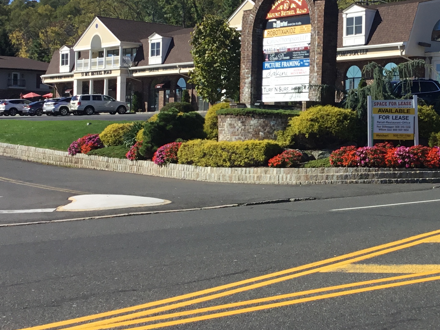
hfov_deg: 26.8
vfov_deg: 20.7
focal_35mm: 71
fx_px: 903
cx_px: 362
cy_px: 120
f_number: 2.4
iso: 25
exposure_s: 1/959
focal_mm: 3.3
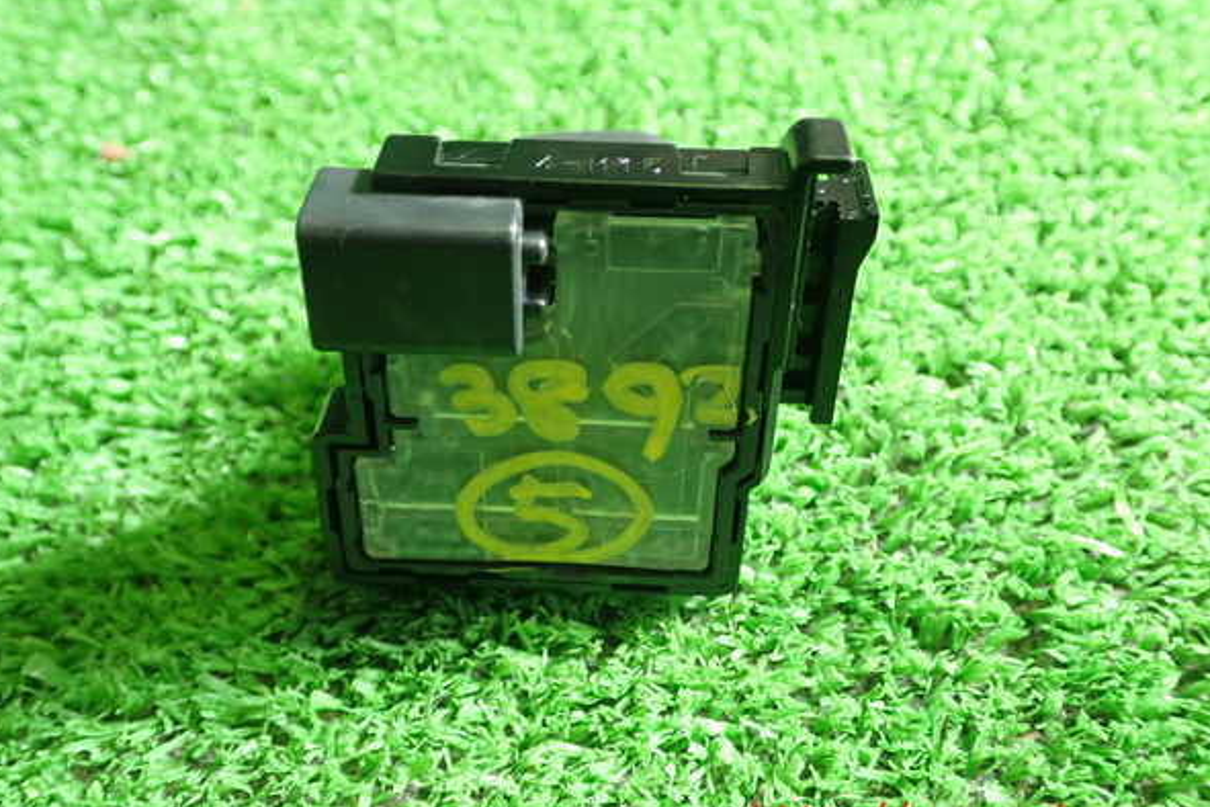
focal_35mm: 38
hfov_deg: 50.7
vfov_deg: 35.0
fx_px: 1277
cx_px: 600
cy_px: 389
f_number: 2.5
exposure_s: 1/40
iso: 500
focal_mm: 6.37
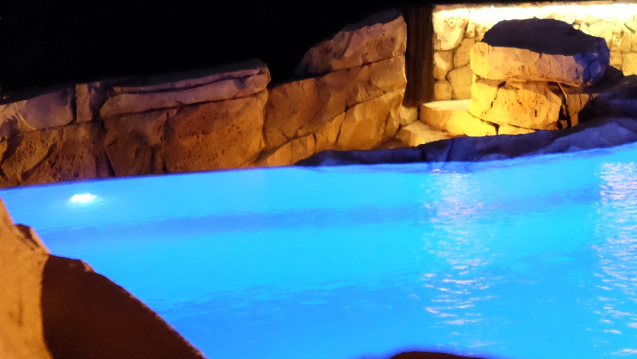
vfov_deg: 16.9
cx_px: 705
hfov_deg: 28.5
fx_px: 1132
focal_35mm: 67
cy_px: -117
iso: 3200
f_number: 2.8
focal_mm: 14
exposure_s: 1/20
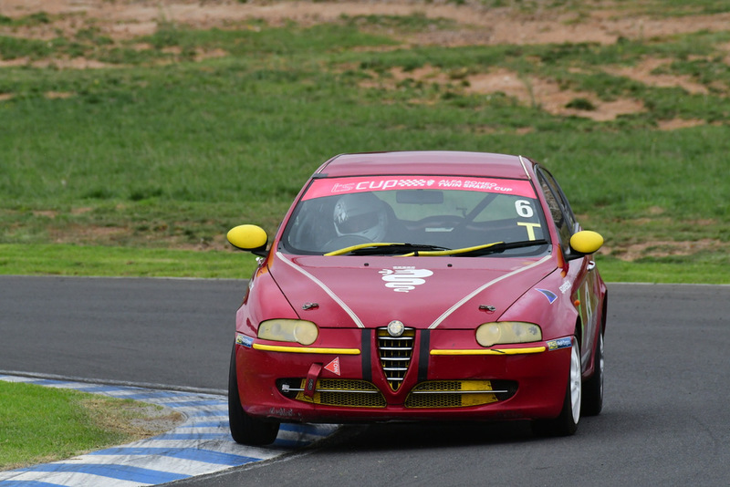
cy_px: 244
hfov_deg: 2.7
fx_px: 15213
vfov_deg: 1.8
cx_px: 365
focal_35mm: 750
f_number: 11
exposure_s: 1/640
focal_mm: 500
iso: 1250
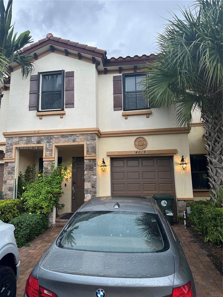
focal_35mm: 24
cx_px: 112
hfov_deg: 56.8
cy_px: 148
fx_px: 206
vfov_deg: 71.6
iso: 64
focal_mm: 6.86
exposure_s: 1/125
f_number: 1.78
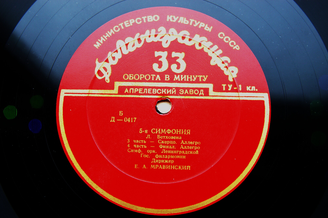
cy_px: 109
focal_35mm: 52
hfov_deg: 37.9
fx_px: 478
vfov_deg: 25.7
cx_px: 164
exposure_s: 1/50
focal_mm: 35
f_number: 3.5
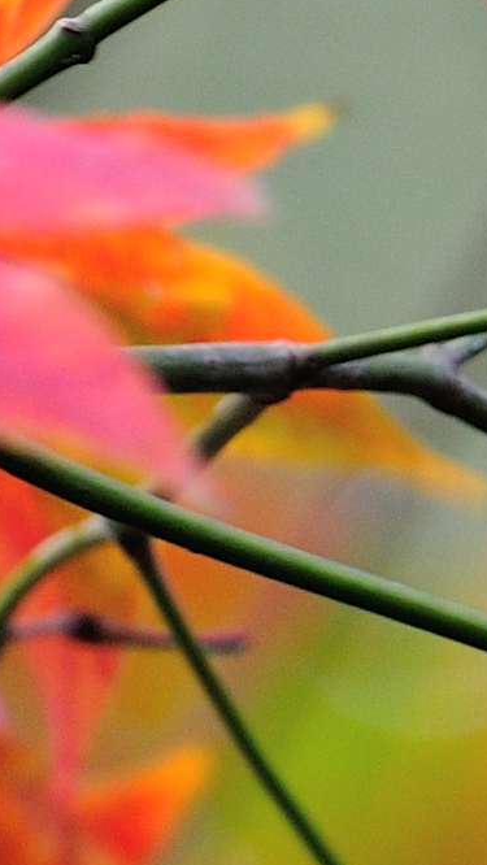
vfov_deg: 0.4
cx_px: 1326
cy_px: 573
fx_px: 115822
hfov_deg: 0.2
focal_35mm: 5049
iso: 250
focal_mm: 500
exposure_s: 1/60
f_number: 5.6
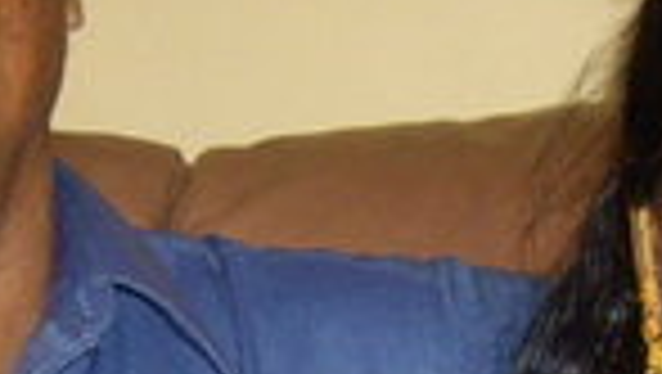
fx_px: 3163
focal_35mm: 180
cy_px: 482
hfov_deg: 11.9
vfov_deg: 6.7
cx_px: 315
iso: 200
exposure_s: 1/40
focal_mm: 6.2
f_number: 2.7
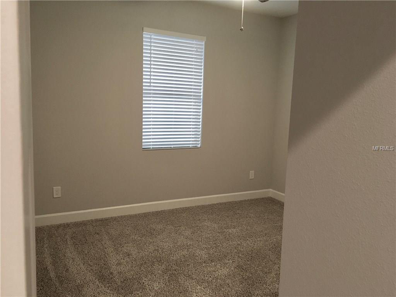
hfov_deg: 61.7
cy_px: 148
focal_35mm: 29
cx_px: 198
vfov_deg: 48.2
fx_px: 332
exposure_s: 1/30
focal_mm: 4.15
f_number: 2.2
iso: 160
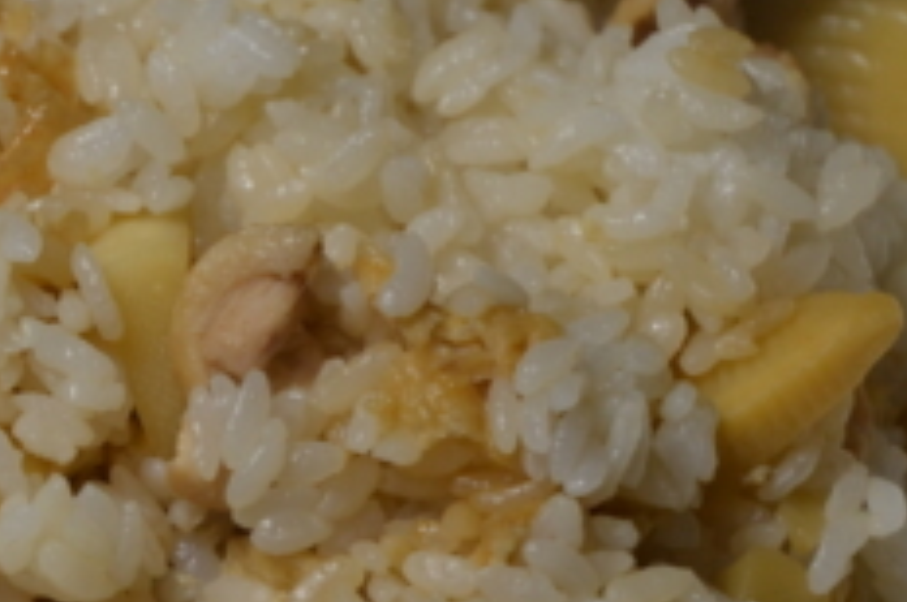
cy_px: 469
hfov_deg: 8.6
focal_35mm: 238
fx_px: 5988
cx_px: 149
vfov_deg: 5.8
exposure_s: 1/100
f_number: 5
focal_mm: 46
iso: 400
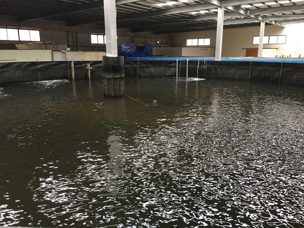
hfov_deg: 61.7
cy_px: 114
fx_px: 255
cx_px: 152
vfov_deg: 48.2
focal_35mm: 29
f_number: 2.2
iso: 40
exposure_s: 1/30
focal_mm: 4.15
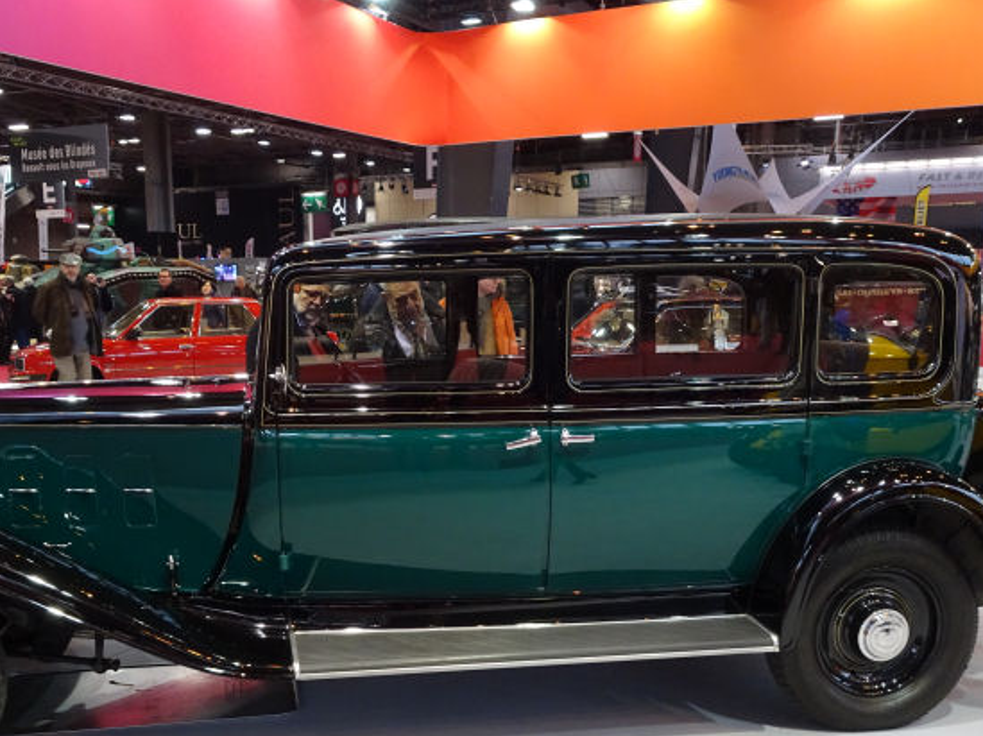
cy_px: 462
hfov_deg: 52.4
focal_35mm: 35
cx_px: 415
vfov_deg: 40.4
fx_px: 993
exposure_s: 1/30
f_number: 3.5
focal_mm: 4.1
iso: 250
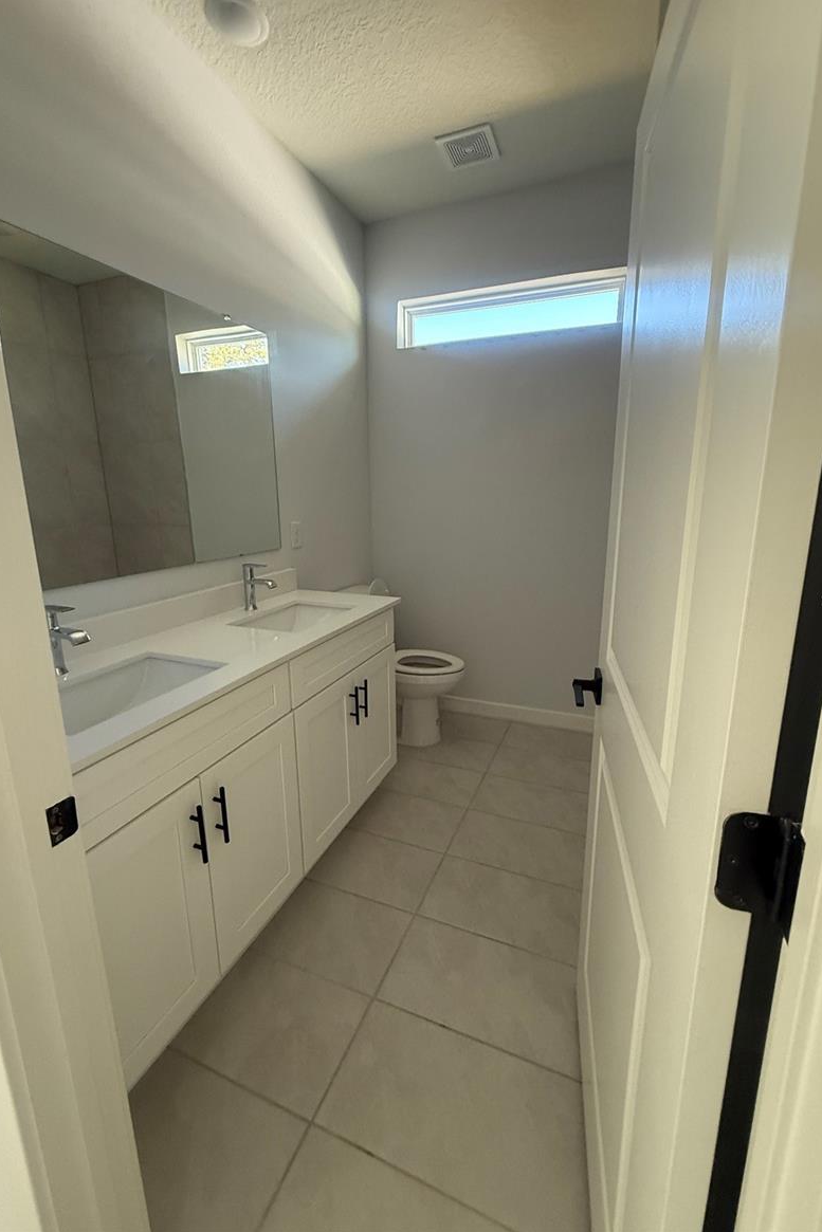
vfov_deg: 100.4
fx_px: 514
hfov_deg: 77.3
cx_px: 420
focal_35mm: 15
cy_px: 600
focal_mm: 2.22
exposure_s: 1/83
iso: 400
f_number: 2.2
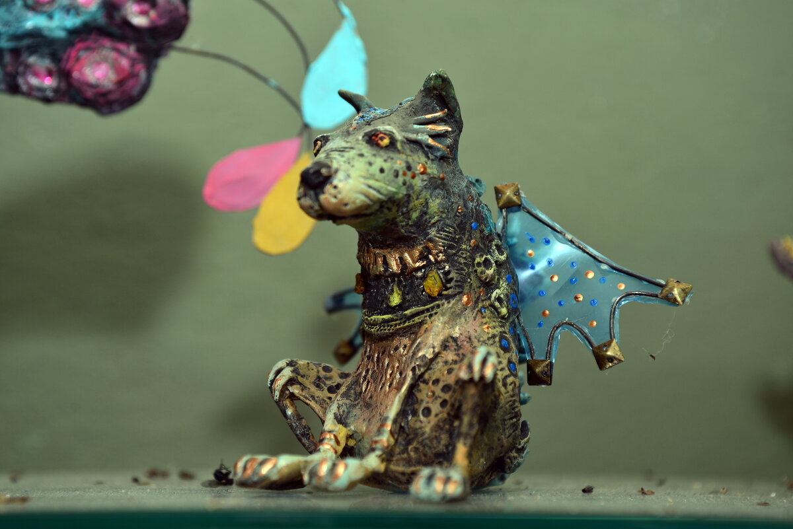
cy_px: 264
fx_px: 1058
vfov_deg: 28.1
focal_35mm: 48
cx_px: 396
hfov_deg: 41.1
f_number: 5
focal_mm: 48
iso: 250
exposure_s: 1/60
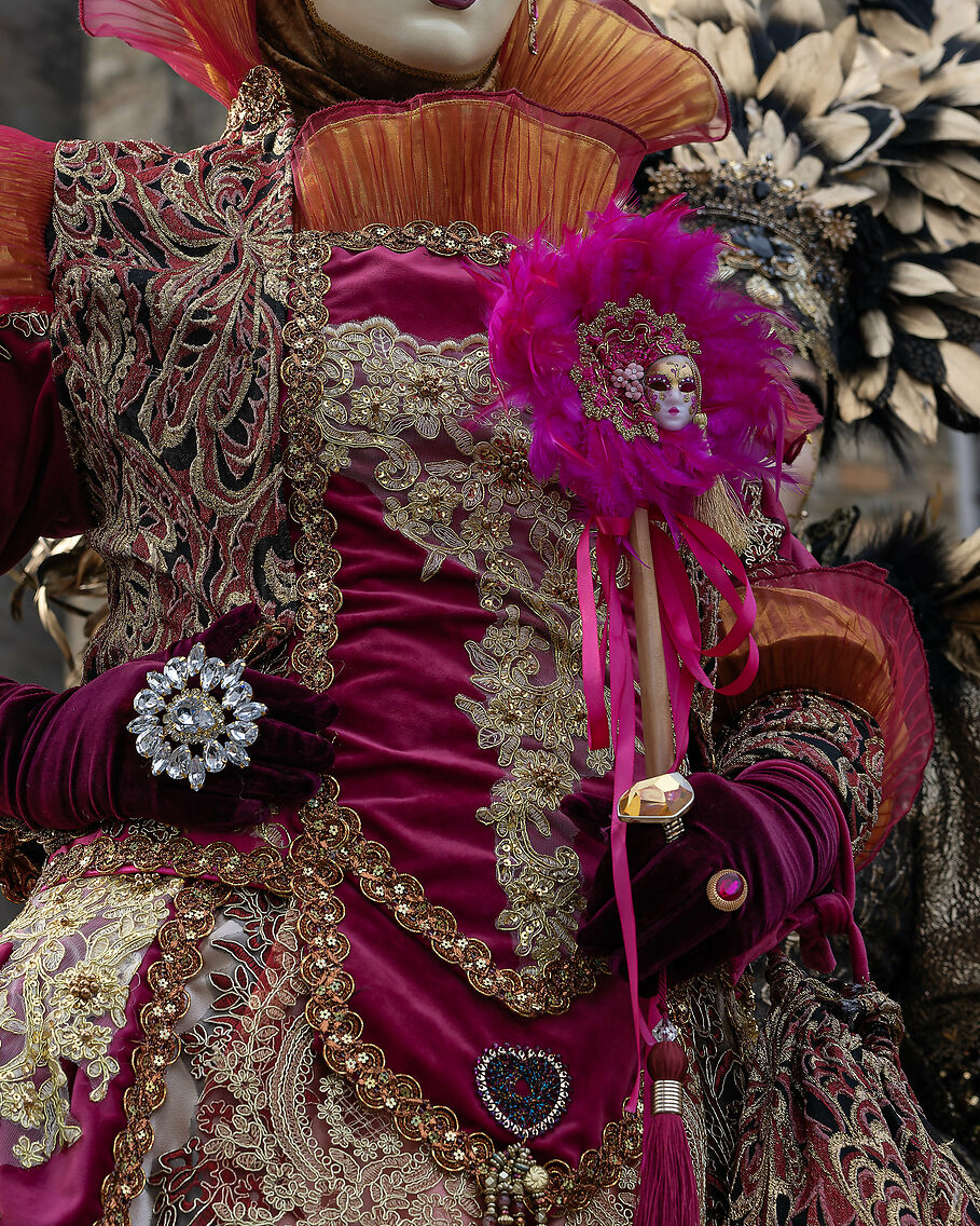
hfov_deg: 13.9
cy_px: 419
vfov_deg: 17.3
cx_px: 466
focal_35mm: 111
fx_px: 4024
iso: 80
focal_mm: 56
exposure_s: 1/200
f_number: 5
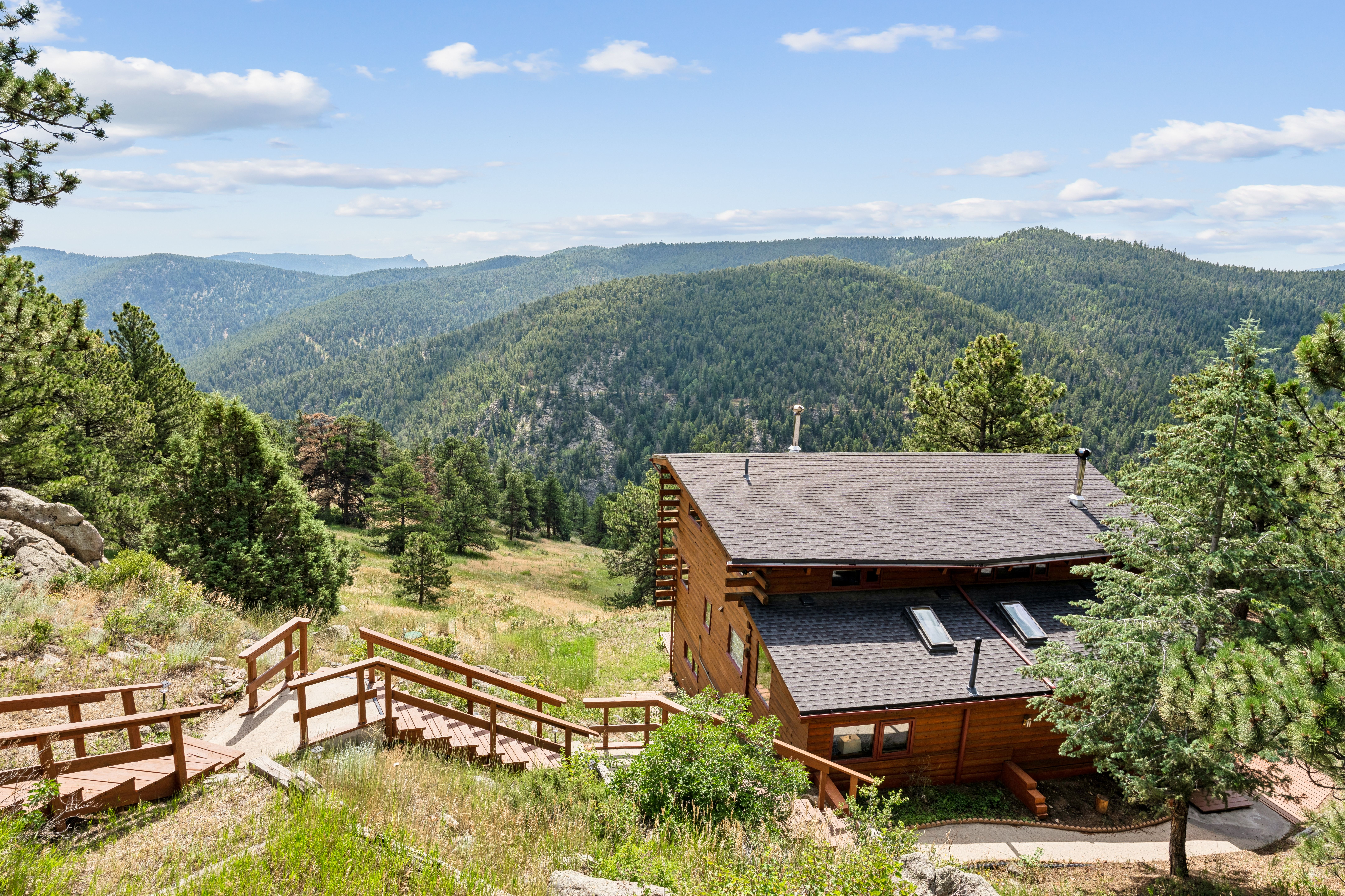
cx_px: 672
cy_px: 448
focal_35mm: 20
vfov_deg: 61.9
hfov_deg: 84.0
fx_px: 747
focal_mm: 20
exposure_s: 1/400
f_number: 8
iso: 200
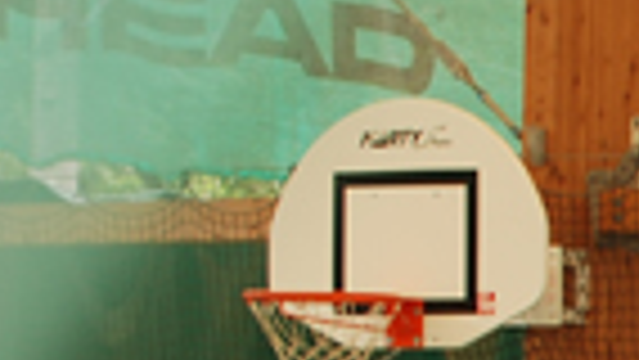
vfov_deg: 3.5
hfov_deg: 6.0
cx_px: 1768
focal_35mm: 338
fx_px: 5729
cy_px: 945
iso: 100
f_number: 5
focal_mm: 38
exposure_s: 1/13
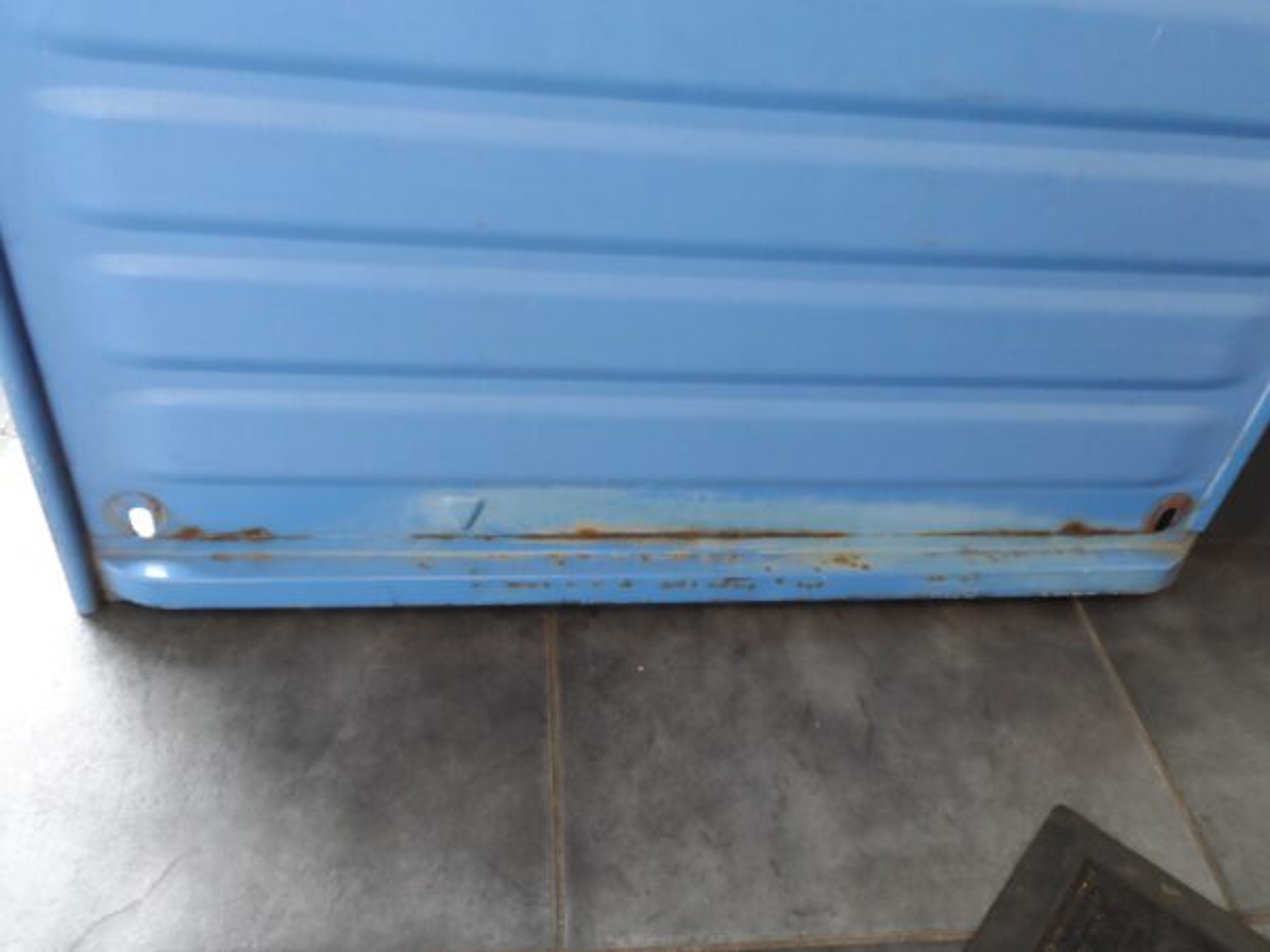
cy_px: 476
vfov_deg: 49.7
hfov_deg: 63.4
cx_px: 635
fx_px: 1027
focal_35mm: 28
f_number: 3.1
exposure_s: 1/30
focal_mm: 4.9
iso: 320
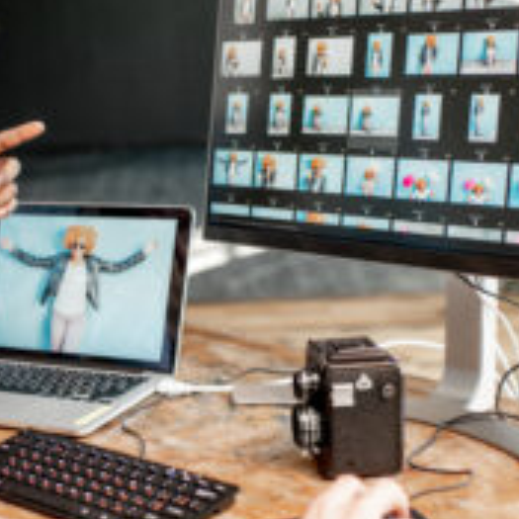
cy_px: 265
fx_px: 1153
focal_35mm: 68
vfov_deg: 25.4
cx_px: 104
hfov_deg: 24.9
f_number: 2.2
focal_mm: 35
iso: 250
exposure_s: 1/200
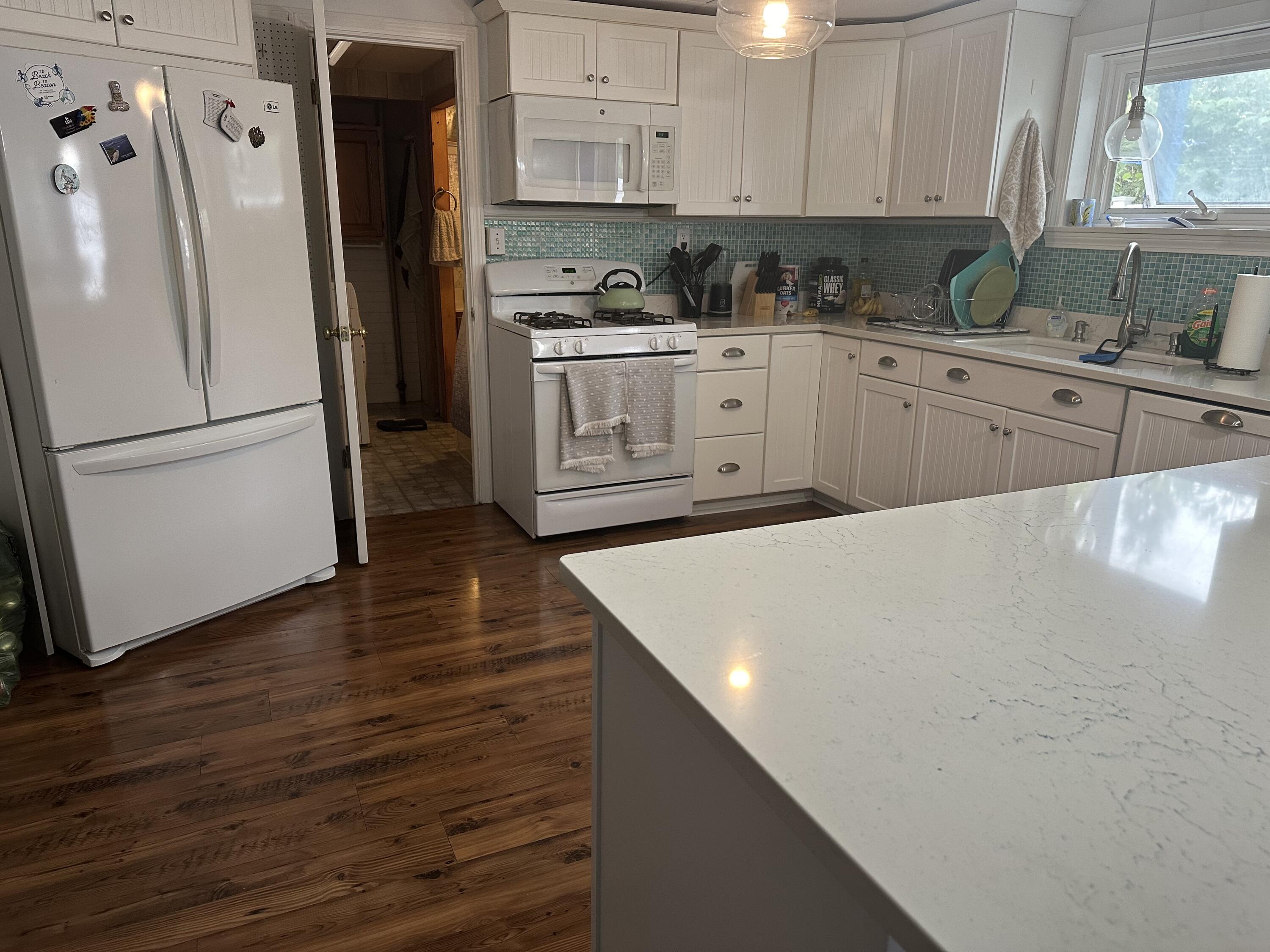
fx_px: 881
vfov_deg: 56.8
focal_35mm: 24
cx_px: 635
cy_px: 476
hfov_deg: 71.6
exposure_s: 1/60
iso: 200
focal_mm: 6.86
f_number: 1.78
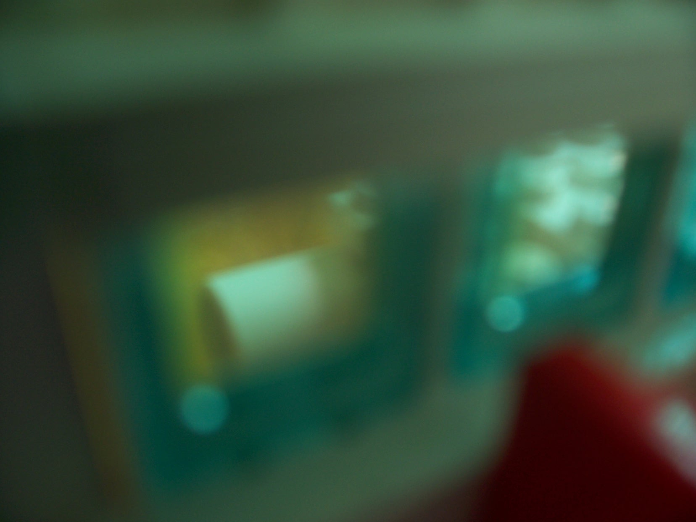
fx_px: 684
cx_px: 348
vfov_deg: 41.8
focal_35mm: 34
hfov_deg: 54.0
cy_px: 261
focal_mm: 5.6
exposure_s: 1/30
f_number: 2.7
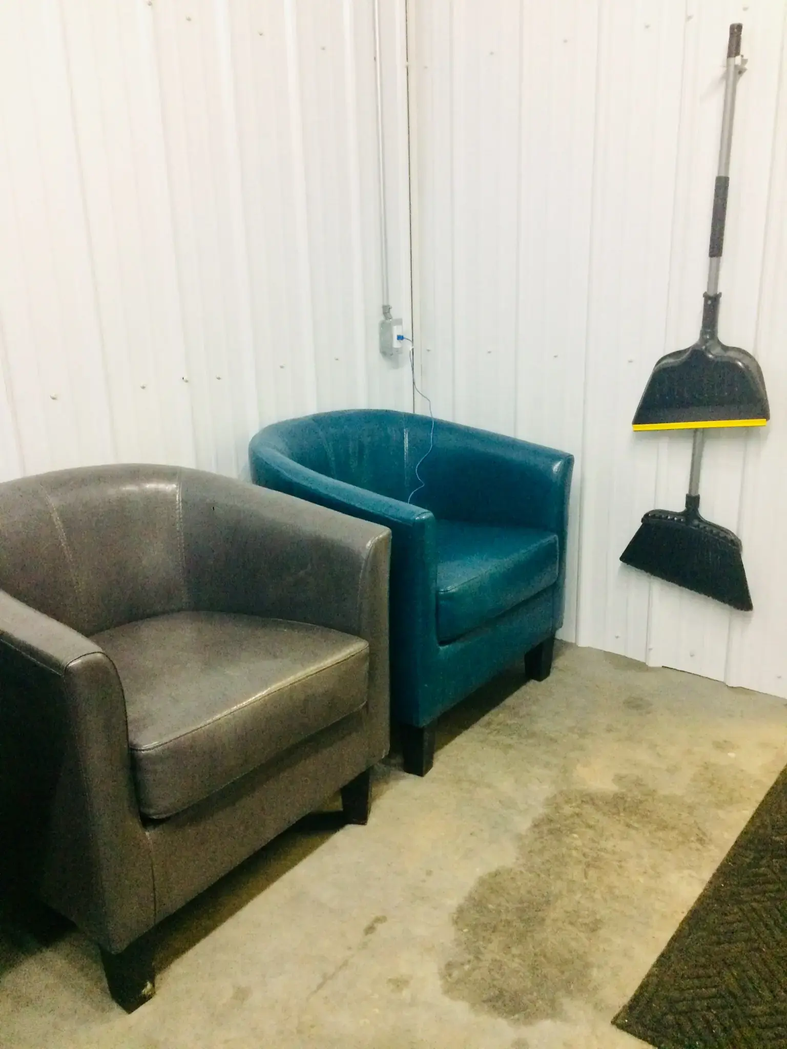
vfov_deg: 61.7
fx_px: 879
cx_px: 394
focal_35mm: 29
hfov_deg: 48.2
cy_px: 524
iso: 320
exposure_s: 1/30
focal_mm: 4.15
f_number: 2.2
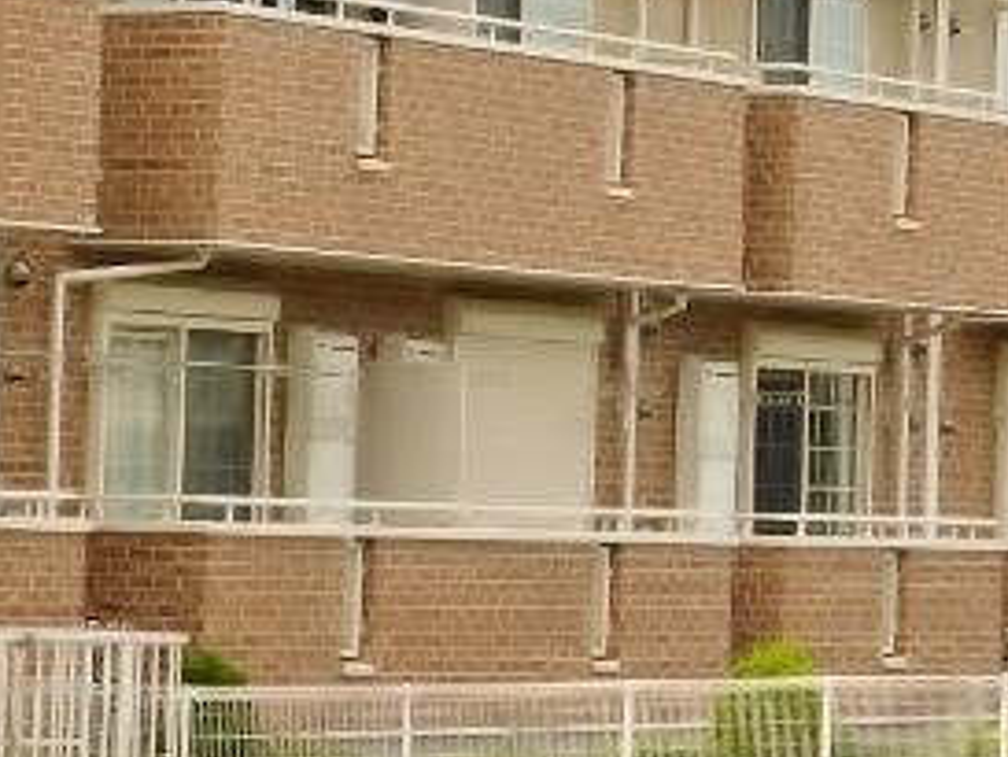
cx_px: 635
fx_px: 6205
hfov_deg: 9.3
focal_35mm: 213
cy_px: 244
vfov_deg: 7.0
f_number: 4.5
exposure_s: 1/400
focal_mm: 16.1
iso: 125
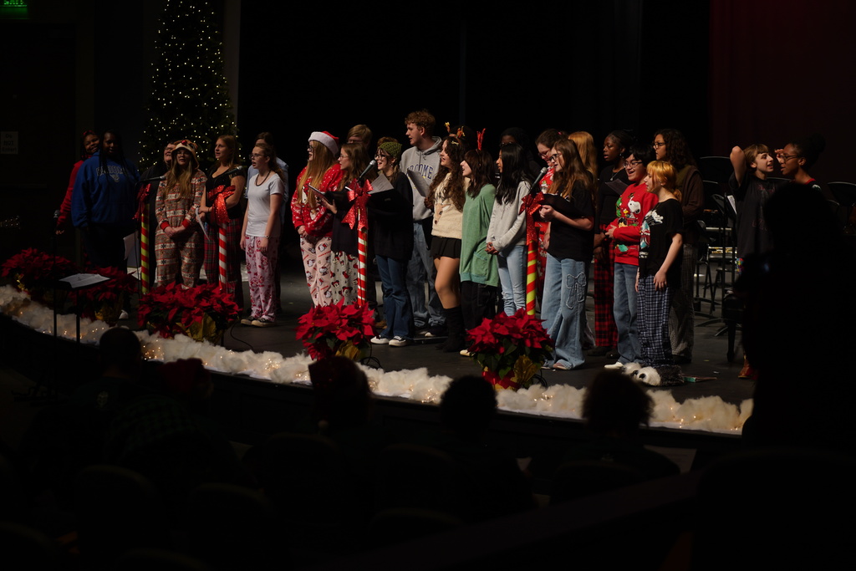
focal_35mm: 70
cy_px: 286
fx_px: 1665
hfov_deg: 28.8
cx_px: 428
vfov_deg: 19.5
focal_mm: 70
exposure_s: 1/160
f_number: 2.8
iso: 200
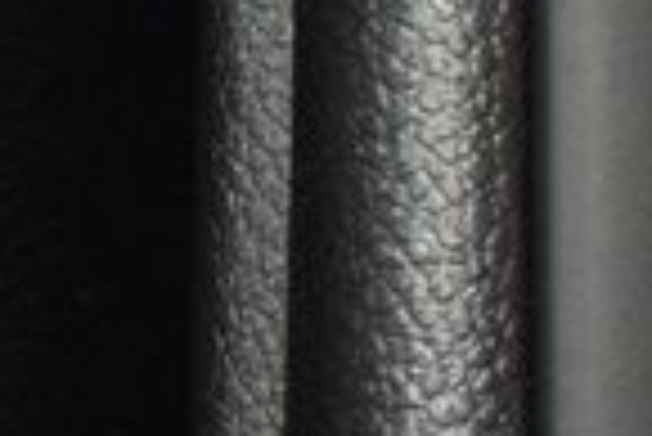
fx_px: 8394
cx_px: 1322
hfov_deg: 4.4
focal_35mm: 463
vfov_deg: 3.0
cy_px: 344
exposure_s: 1/125
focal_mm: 70
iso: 100
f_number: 8
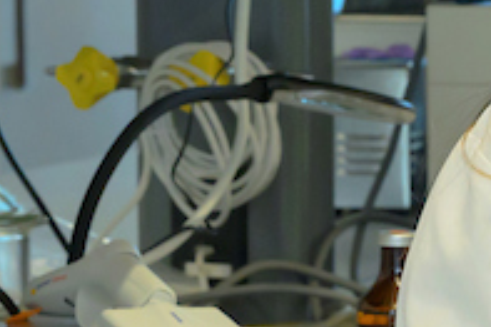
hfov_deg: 6.1
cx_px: 429
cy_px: 305
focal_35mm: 335
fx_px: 4565
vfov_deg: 4.1
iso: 800
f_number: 7.1
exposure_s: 1/100
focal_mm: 55
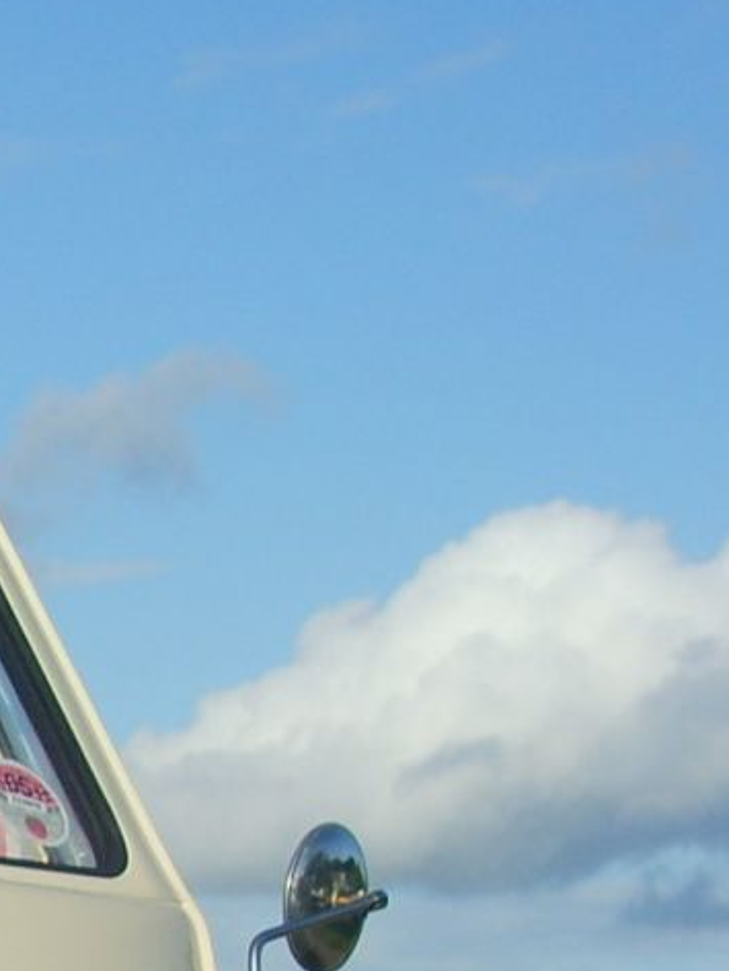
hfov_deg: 7.1
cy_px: 1330
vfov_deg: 9.8
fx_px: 5557
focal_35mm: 198
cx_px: -936
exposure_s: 1/1000
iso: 50
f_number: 3.3
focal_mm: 8.7
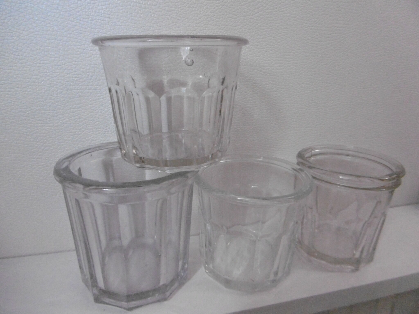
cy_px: 157
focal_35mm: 24
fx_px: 291
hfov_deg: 71.6
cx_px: 210
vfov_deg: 56.8
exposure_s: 1/20
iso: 800
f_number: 3.1
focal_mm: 4.3
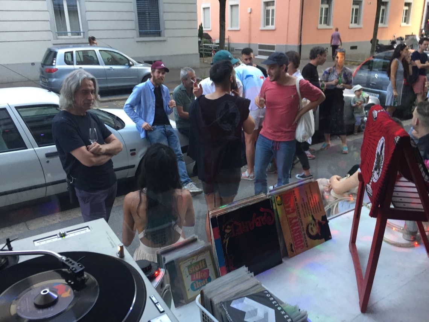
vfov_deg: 48.2
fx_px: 359
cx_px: 214
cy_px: 161
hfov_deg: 61.7
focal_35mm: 29
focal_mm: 4.15
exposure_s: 1/33
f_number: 2.2
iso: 80
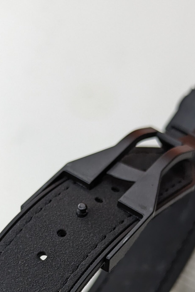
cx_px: 79
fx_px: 748
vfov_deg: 21.8
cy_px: 244
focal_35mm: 92
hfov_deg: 14.9
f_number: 1.85
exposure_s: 1/205
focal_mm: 6.81
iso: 106
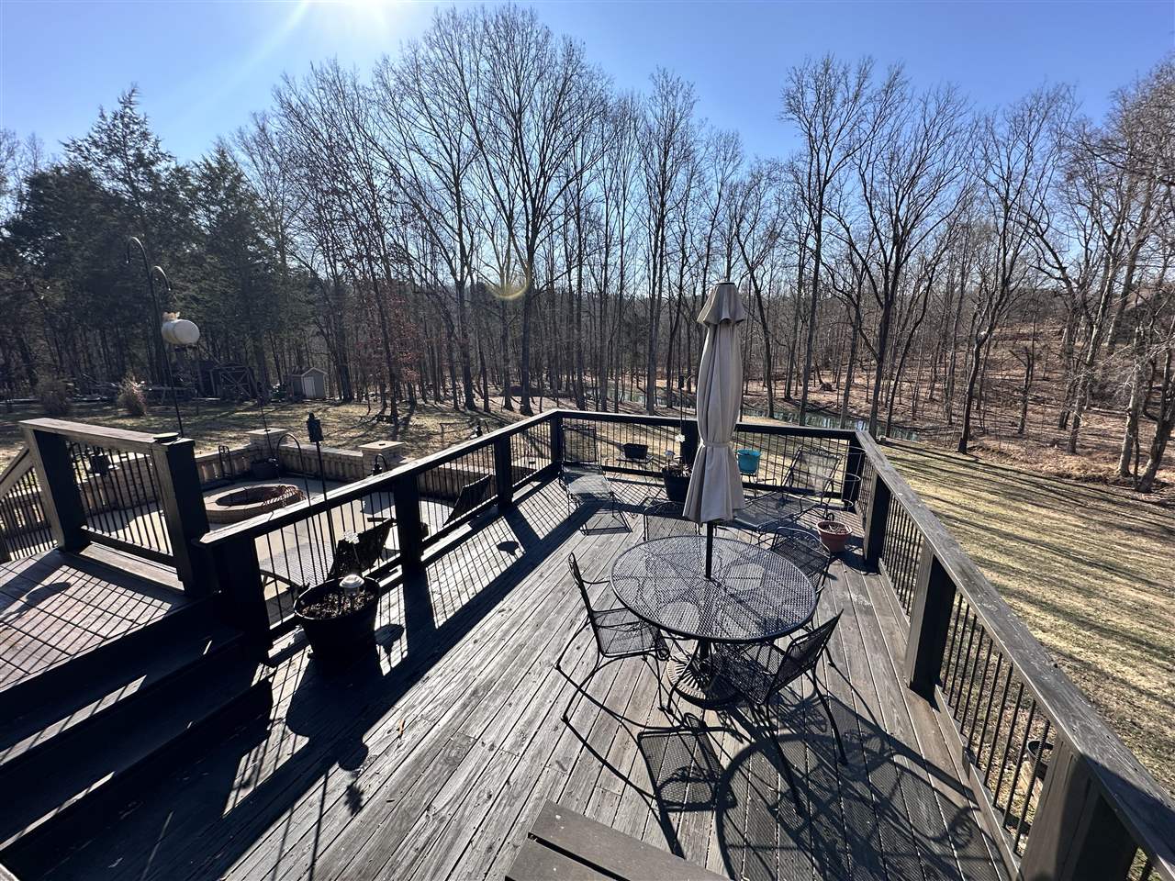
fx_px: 475
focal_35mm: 14
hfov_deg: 102.1
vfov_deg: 85.7
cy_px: 440
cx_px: 588
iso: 40
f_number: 2.2
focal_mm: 2.22
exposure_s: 1/1062
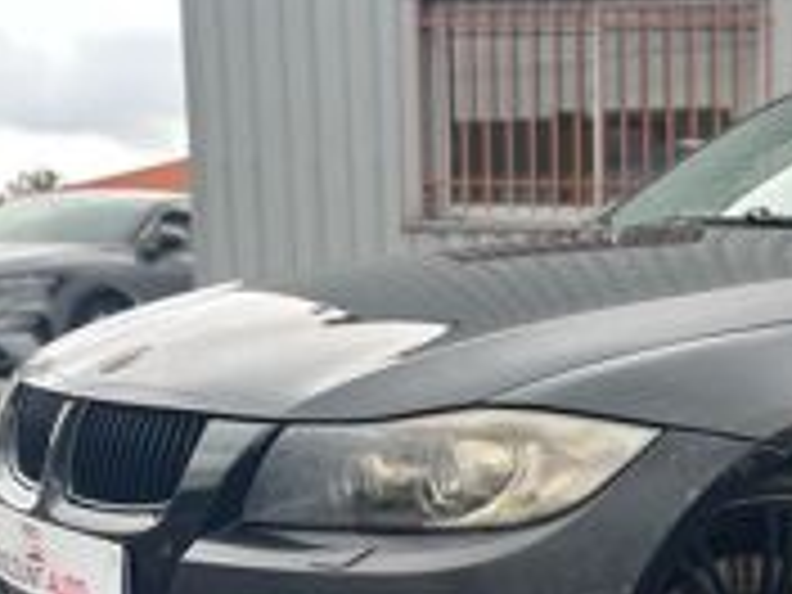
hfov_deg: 25.5
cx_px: 855
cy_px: 621
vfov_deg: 20.0
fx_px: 1624
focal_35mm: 71
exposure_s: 1/354
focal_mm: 5.1
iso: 50
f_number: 1.6
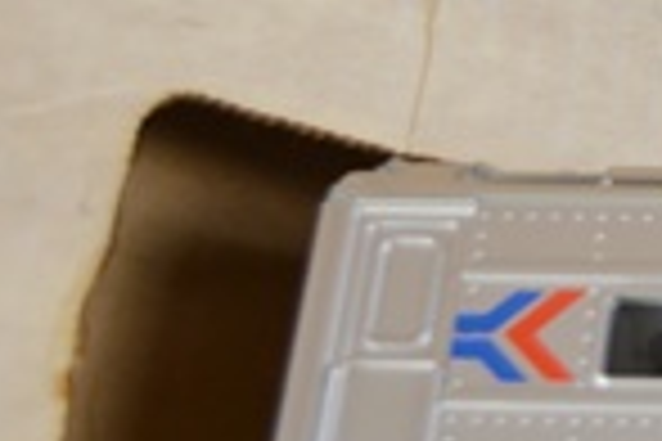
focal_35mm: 147
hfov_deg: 12.4
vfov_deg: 9.2
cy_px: -50
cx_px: 1315
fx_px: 2703
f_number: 5
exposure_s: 1/100
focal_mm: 24
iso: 400
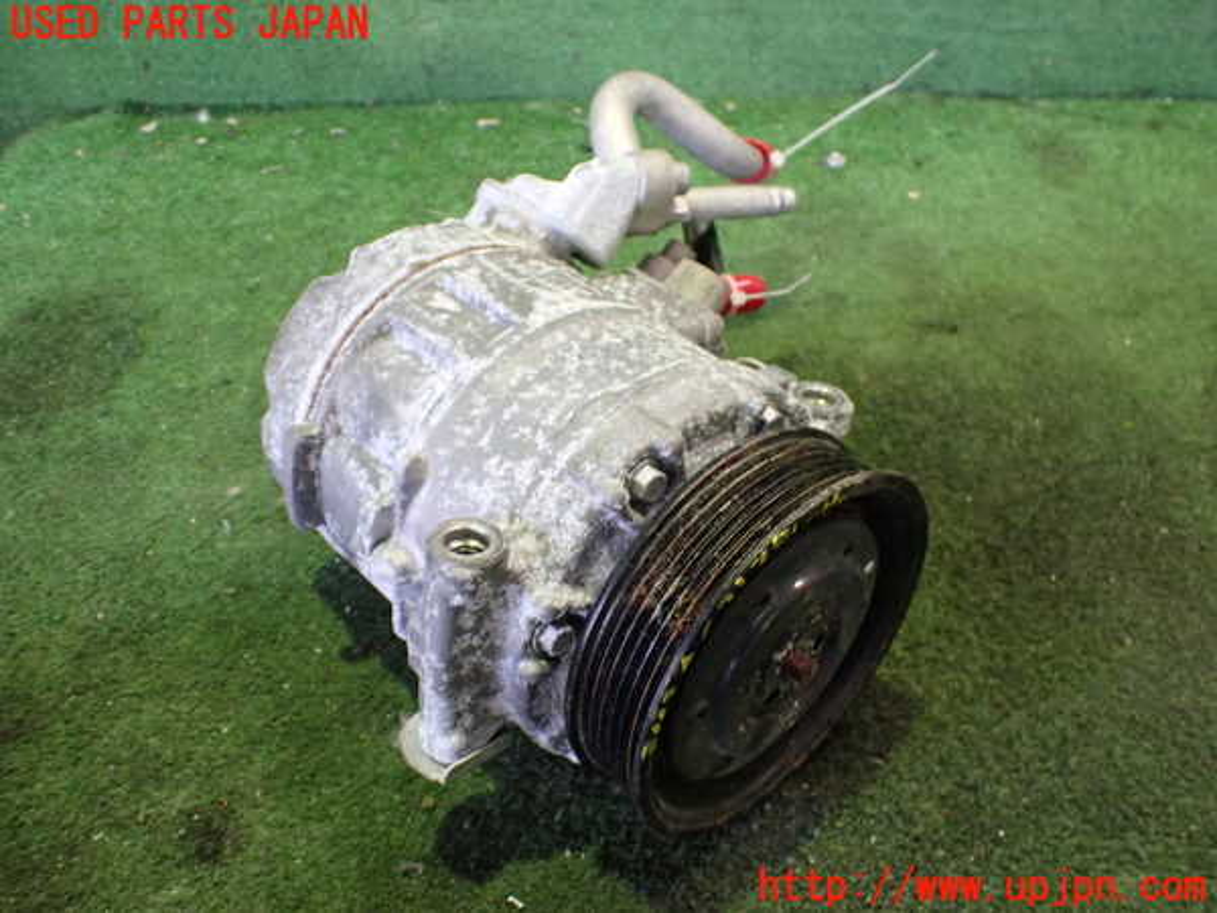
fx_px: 1055
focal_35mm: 30
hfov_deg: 60.0
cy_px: 456
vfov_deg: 46.8
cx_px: 608
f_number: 2.3
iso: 800
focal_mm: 5.4
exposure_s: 1/40
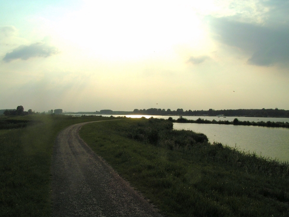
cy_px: 108
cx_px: 144
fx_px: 317
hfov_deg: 49.0
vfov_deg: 37.7
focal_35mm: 38
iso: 50
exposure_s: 1/1000
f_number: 8
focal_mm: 5.8
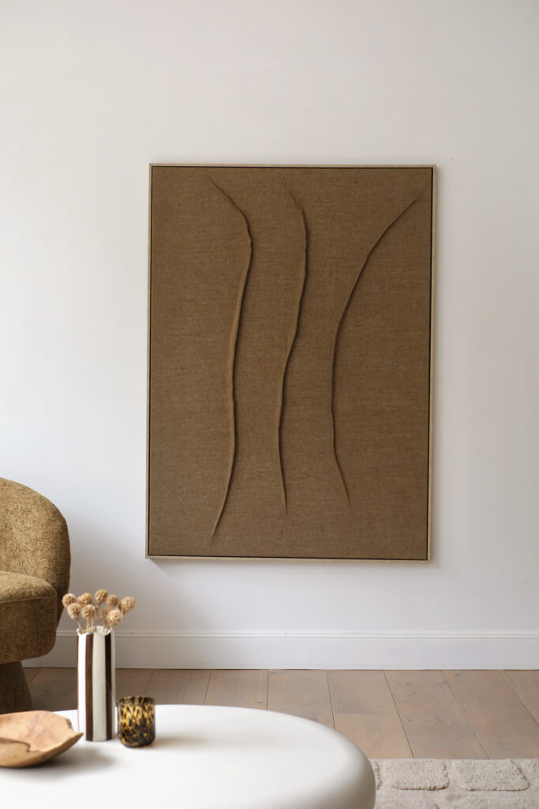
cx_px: 270
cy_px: 404
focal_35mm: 53
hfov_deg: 25.5
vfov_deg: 37.5
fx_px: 1190
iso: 125
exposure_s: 1/70
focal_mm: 35
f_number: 2
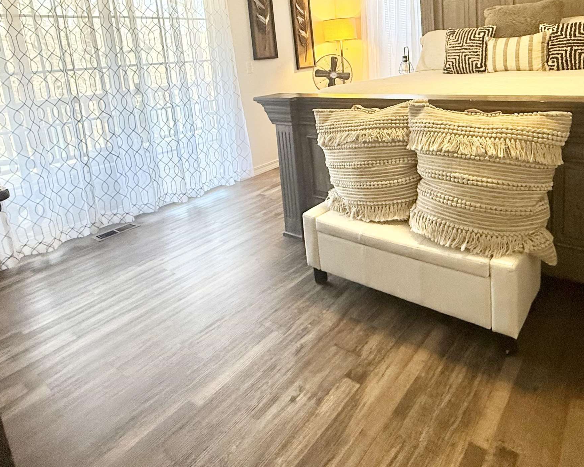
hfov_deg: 69.1
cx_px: 367
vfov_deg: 55.9
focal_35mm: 24
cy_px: 116
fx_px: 415
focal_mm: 2.22
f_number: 2.2
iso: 250
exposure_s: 1/60
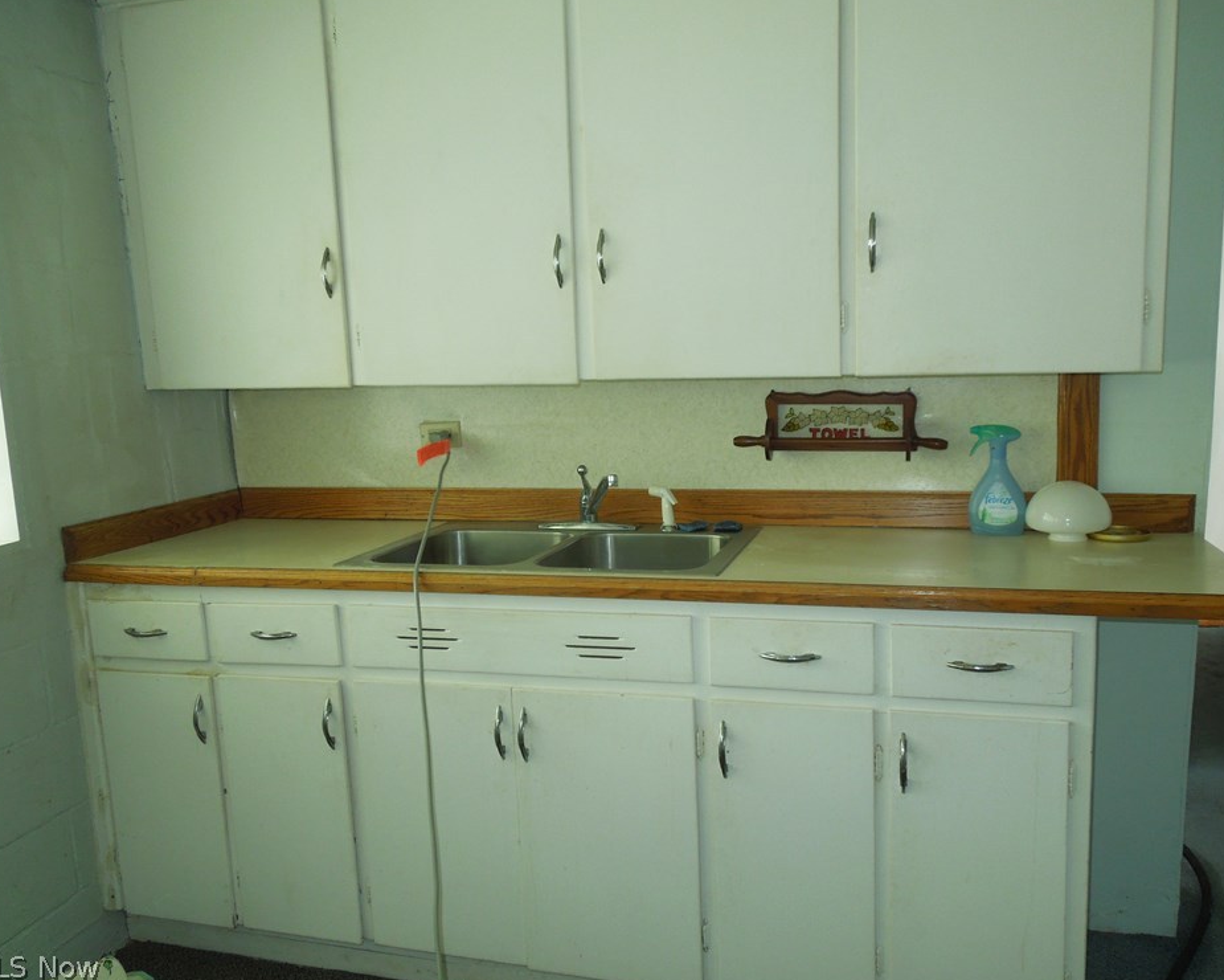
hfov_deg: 64.0
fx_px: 978
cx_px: 639
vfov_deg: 53.2
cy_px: 481
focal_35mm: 27
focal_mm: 4.5
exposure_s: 1/40
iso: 220
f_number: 3.3
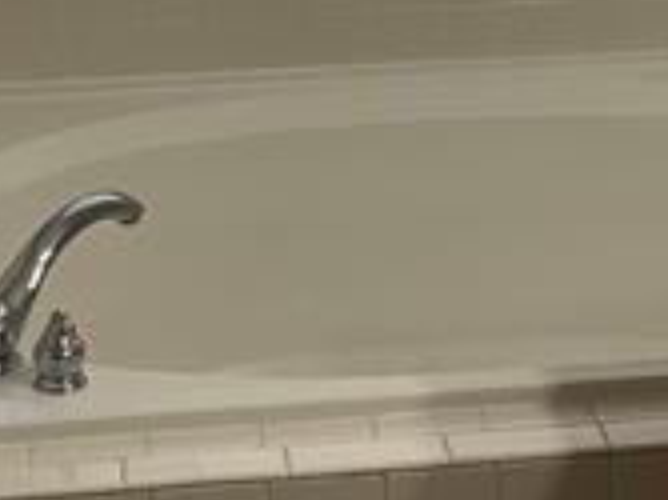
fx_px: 2140
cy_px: -2
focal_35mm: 111
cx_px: 416
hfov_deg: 17.7
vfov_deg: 13.1
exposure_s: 1/120
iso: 40
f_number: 1.8
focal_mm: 3
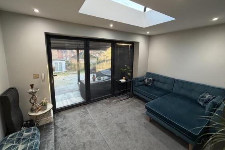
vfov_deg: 77.0
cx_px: 111
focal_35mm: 15
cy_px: 66
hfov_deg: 100.4
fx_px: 94
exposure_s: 1/100
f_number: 2.2
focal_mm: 2.22
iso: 320
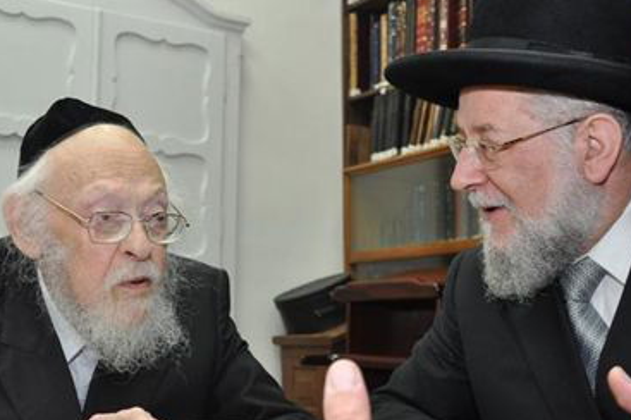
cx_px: 323
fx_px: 961
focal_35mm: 55
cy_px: 242
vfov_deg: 24.6
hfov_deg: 36.4
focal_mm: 21
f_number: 5
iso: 640
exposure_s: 1/60
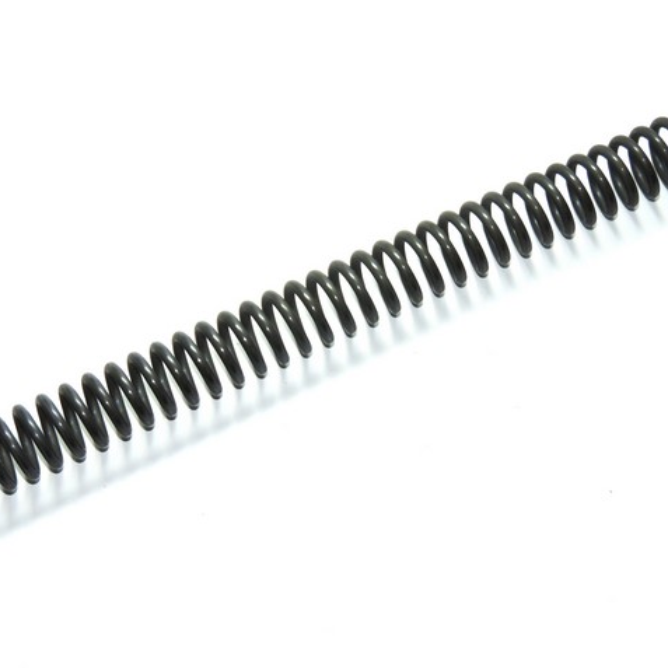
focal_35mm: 89
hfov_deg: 19.5
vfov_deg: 19.5
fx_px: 1943
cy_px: 333
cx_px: 309
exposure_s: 1/60
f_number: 3.9
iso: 110
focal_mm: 13.3
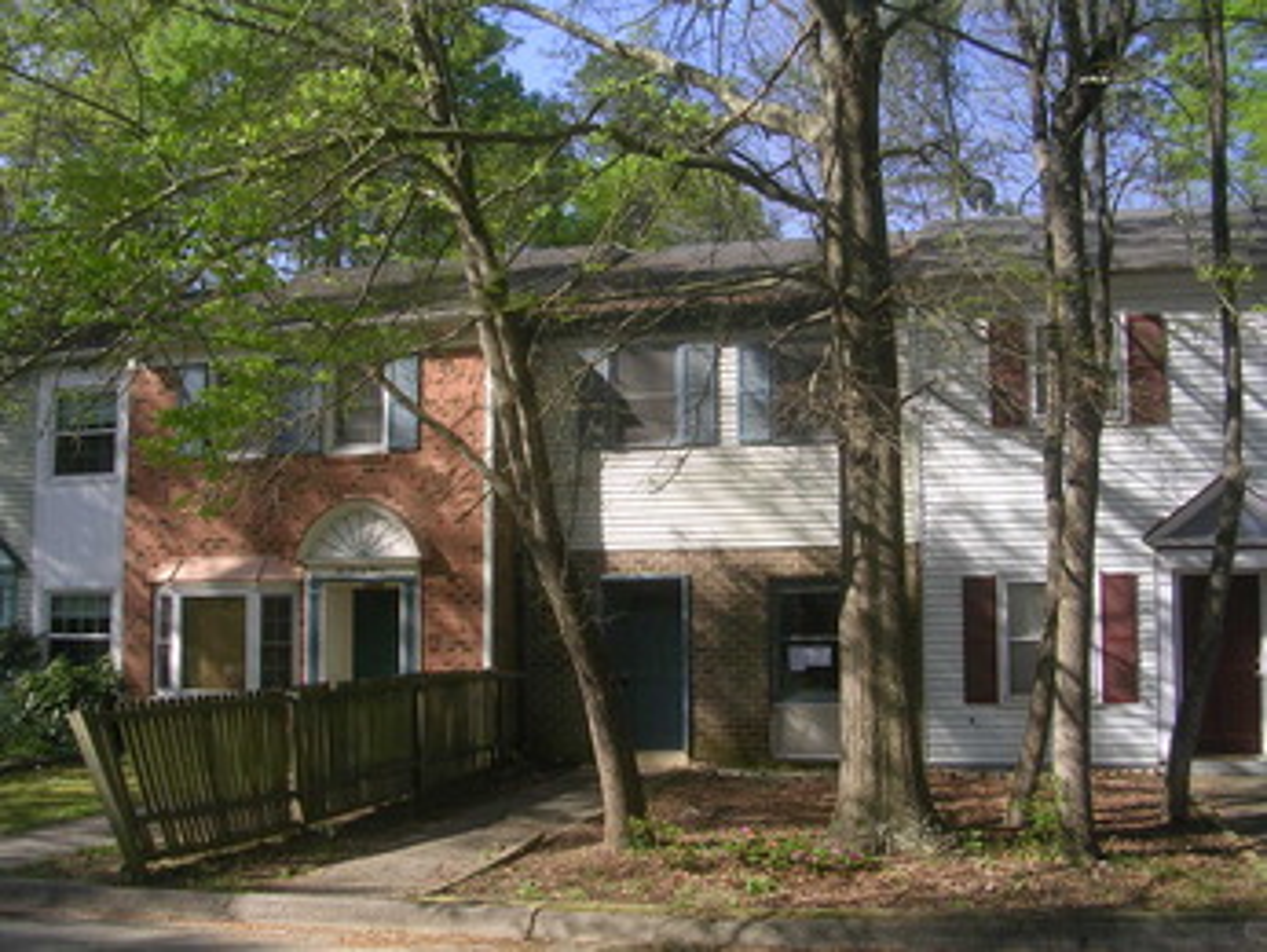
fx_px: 1392
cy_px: 476
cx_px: 634
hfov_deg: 48.9
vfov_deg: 37.8
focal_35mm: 38
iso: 50
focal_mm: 5.8
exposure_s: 1/470
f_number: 2.8
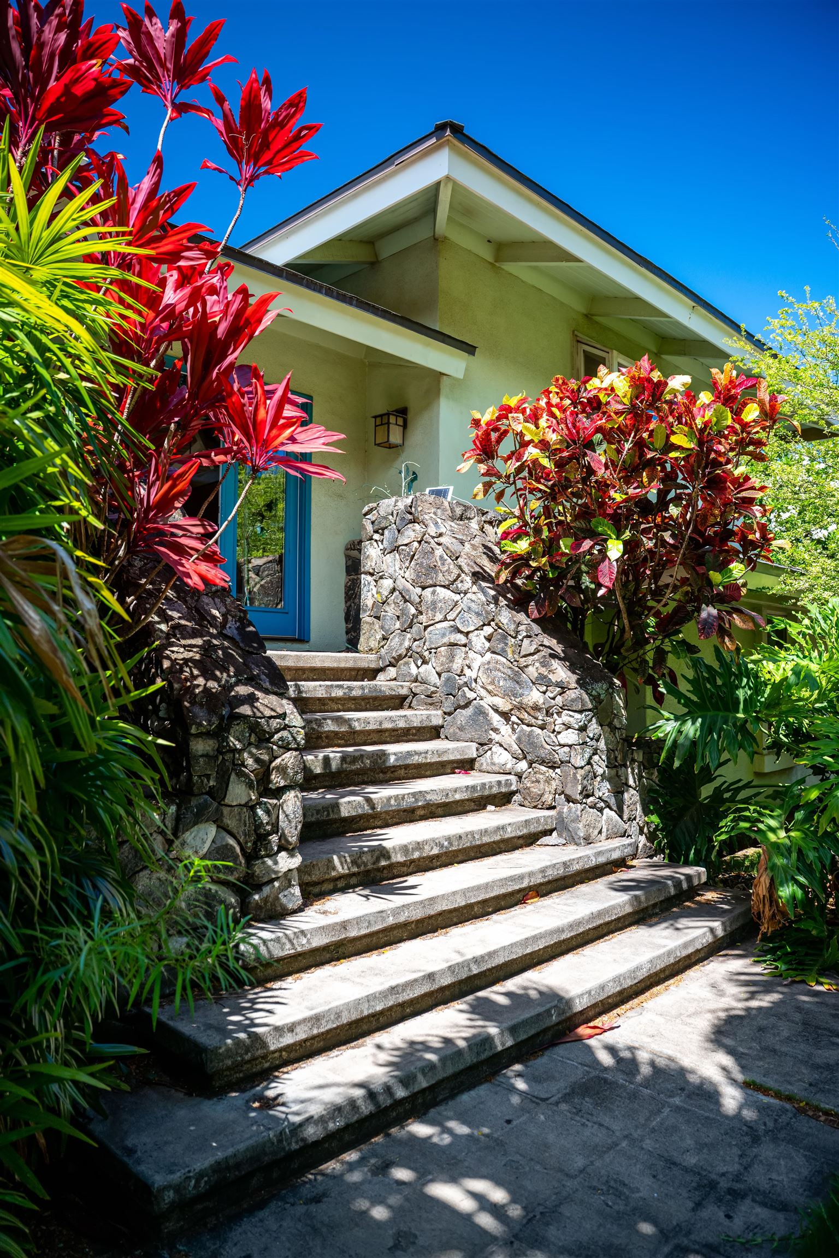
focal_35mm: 24
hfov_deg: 53.1
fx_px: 839
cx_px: 420
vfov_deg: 73.7
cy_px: 629
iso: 500
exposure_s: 1/1000
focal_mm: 24
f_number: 3.5
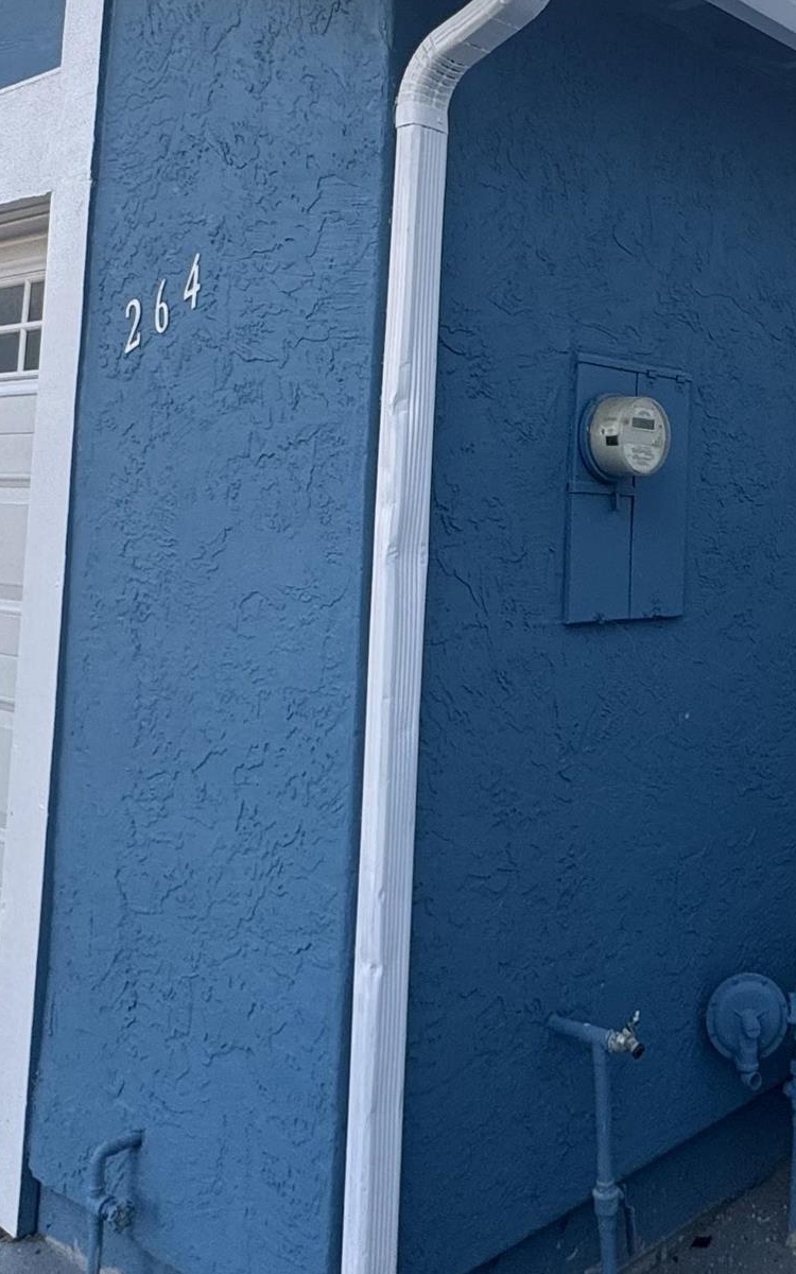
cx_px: 736
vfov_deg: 50.4
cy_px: 398
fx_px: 1319
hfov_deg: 31.8
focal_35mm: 38
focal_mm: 2.22
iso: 80
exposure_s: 1/99
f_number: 2.2
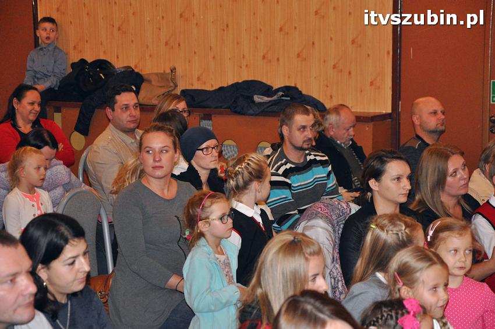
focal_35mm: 112
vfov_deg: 12.2
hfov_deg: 18.2
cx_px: 248
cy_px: 164
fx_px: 1545
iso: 2000
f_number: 5.3
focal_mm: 75
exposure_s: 1/60
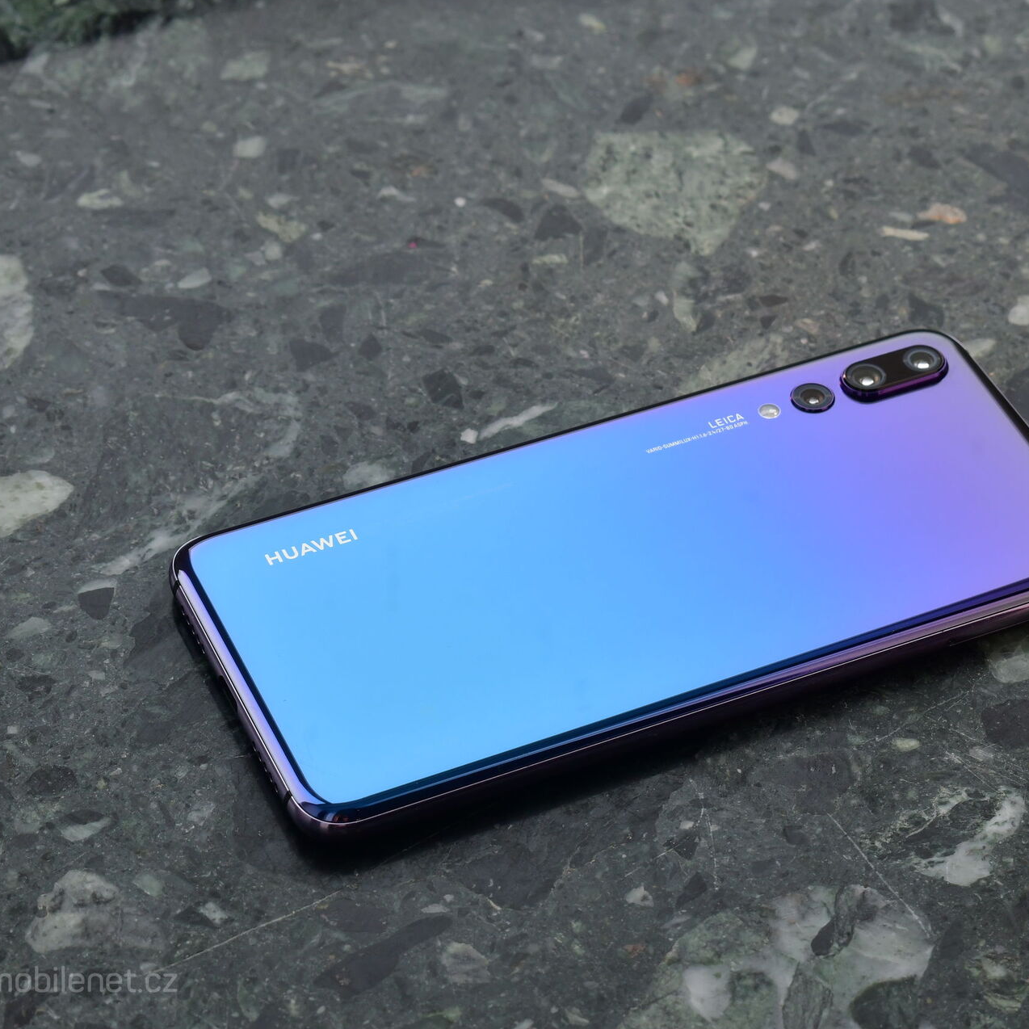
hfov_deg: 16.5
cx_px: 666
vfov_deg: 16.6
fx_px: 3531
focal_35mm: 105
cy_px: 513
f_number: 11
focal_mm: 55
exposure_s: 1/500
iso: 400
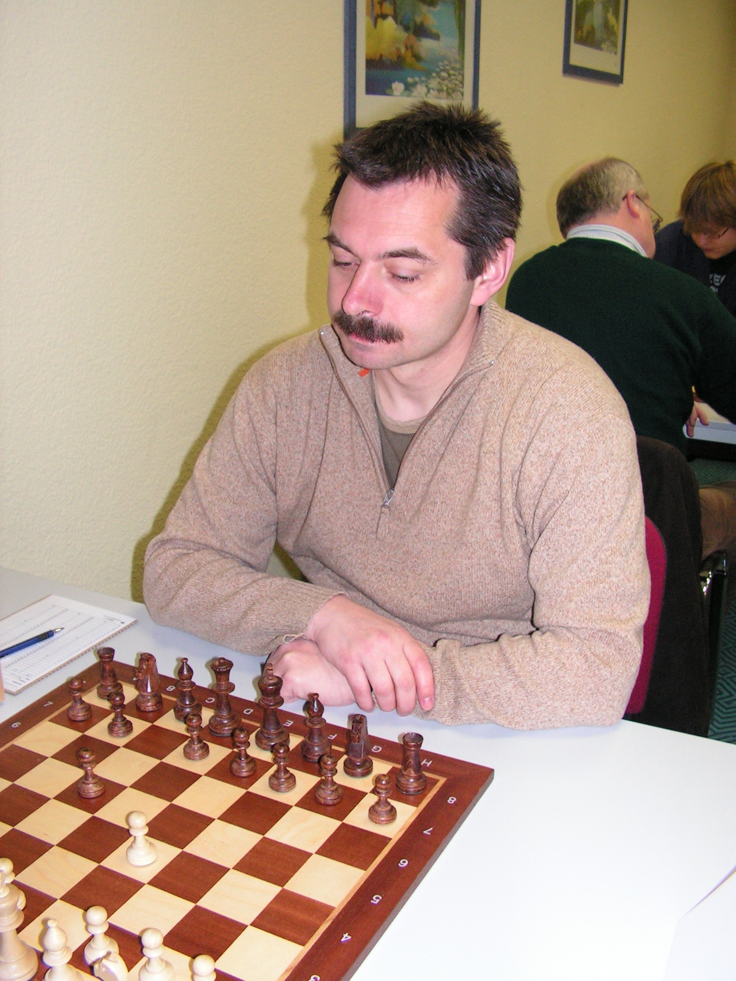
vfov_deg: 51.4
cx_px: 368
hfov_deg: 39.7
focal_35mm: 36
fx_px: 1021
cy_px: 490
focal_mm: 6
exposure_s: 1/40
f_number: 3.2
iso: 200
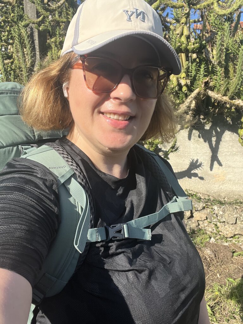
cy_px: 162
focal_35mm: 30
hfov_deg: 46.8
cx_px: 122
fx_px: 281
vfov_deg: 60.0
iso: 32
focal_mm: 2.71
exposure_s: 1/761
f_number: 2.2
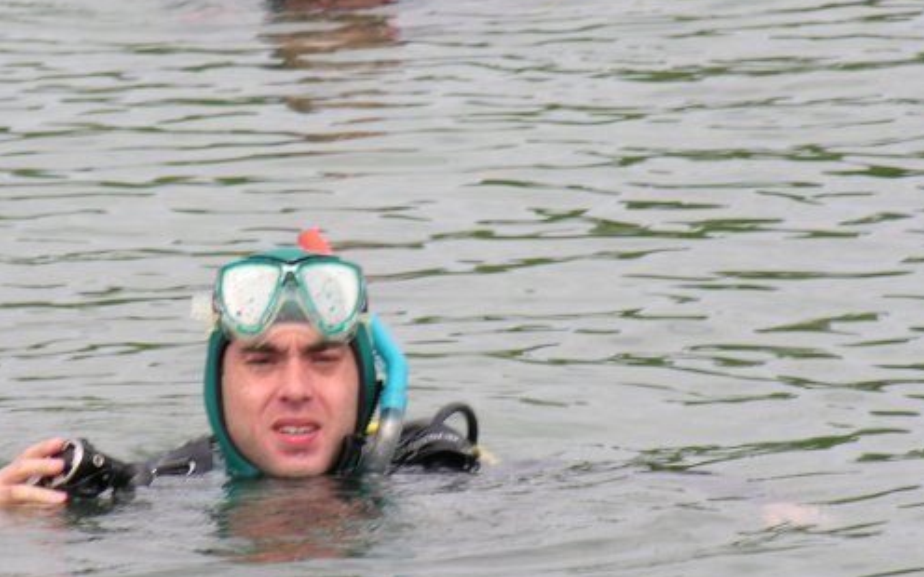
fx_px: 12062
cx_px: 414
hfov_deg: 4.4
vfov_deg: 2.7
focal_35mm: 479
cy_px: 335
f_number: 5.8
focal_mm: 89
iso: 50
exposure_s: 1/151
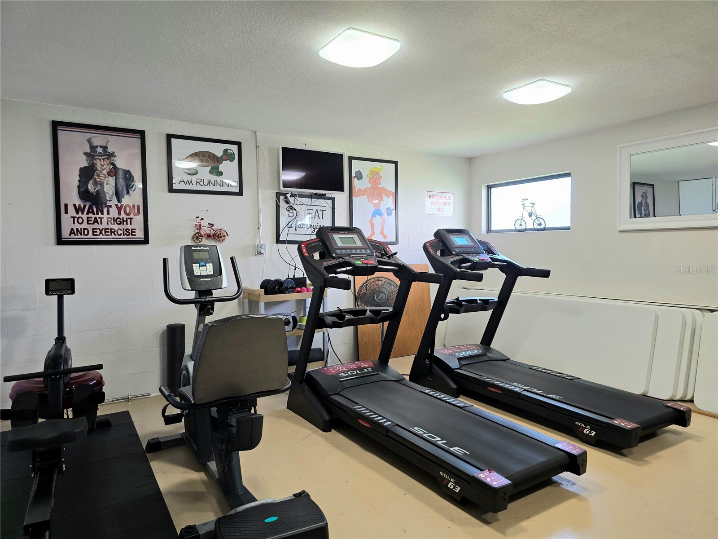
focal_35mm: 23
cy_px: 270
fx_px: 477
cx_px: 359
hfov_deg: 73.9
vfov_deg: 58.9
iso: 100
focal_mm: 6.3
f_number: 1.7
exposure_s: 1/120
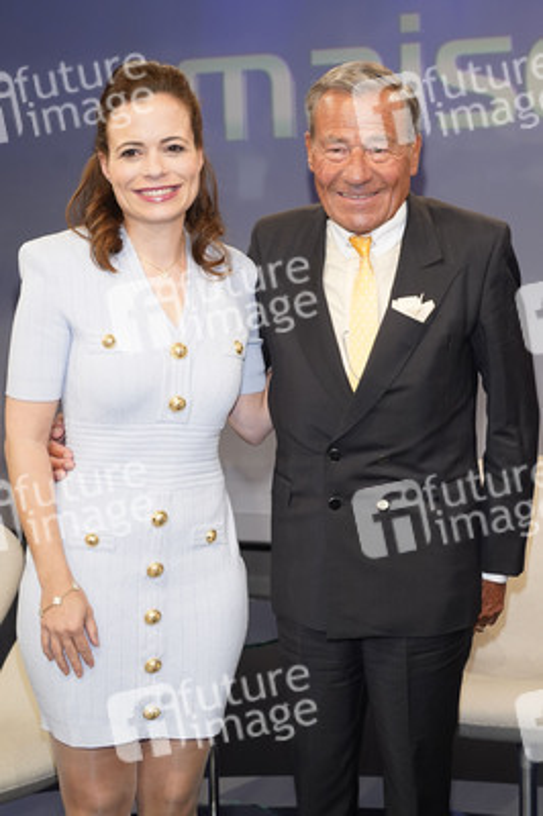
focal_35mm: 48
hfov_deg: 28.0
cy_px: 408
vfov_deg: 41.1
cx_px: 272
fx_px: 1088
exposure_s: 1/160
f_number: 5.6
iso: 2000
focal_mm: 48
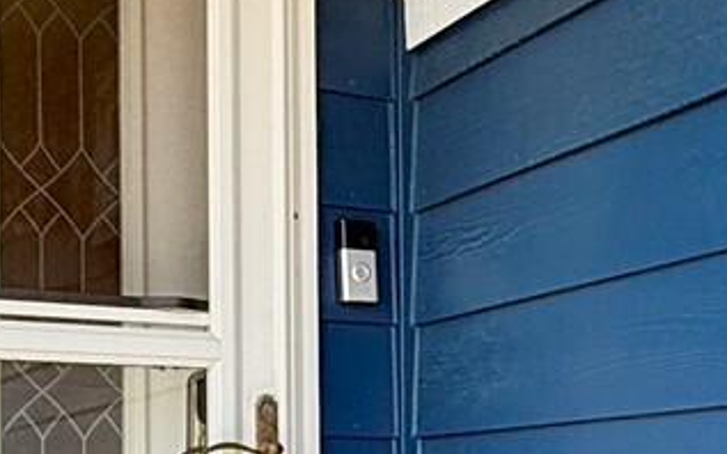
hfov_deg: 27.1
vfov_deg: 16.9
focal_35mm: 75
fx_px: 1486
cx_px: 555
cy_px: 479
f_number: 2.2
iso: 50
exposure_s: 1/249
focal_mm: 2.22
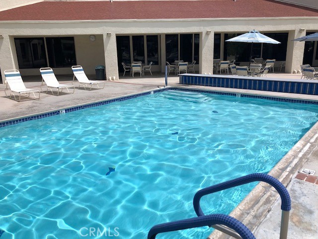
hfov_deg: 63.4
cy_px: 120
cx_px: 159
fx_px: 257
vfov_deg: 49.7
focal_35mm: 28
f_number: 1.8
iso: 25
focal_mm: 3.99
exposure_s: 1/5348
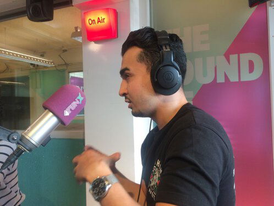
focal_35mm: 29
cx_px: 137
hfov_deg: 61.6
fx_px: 230
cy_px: 103
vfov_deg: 48.3
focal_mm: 4.15
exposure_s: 1/50
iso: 50
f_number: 2.2
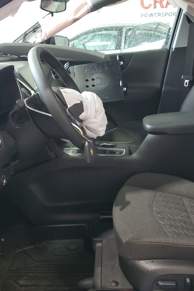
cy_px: 148
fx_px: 299
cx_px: 103
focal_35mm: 37
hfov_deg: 35.9
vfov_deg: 51.9
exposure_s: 1/60.2
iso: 253
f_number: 1.5
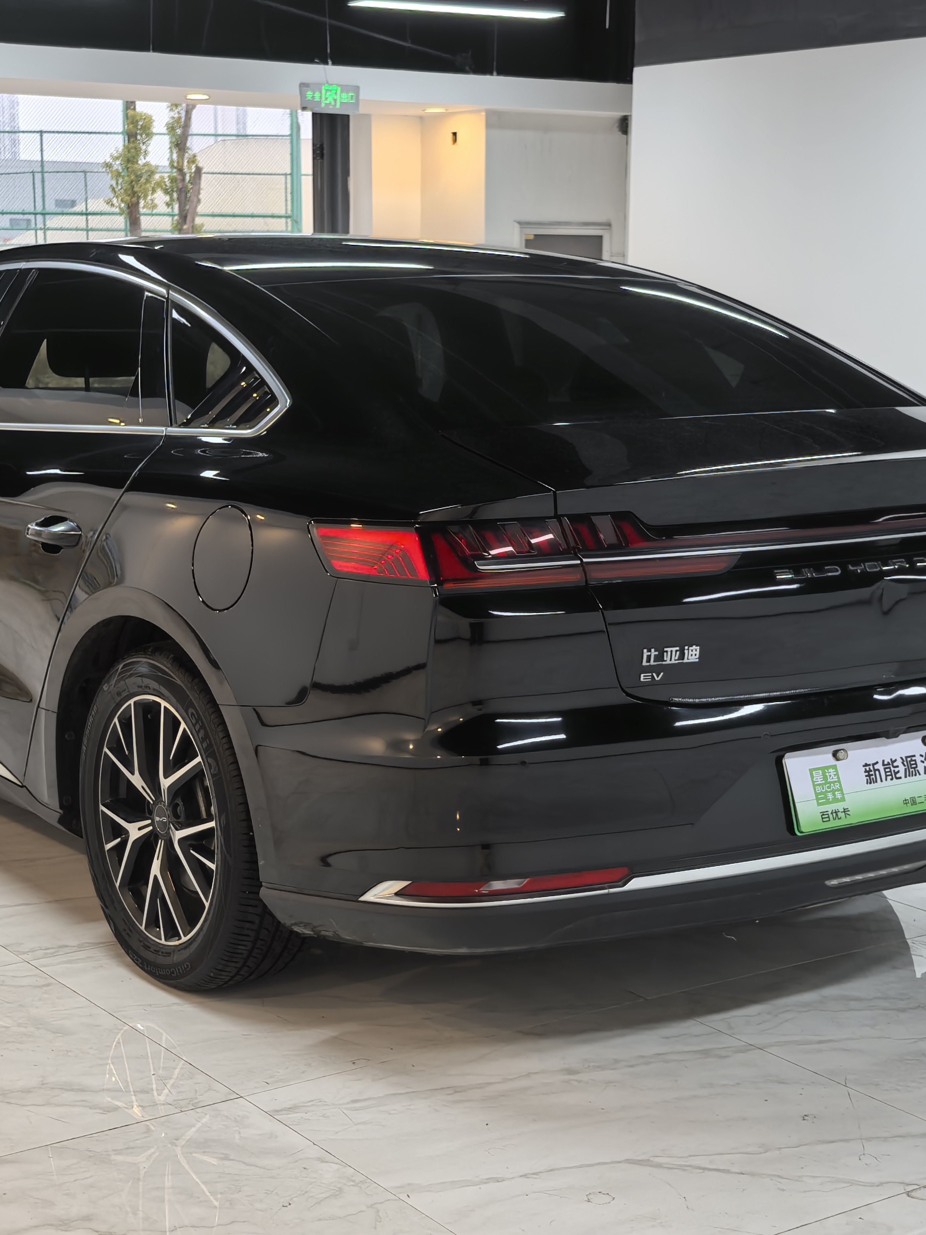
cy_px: 617
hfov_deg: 24.8
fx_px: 2104
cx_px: 415
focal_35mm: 59
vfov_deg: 32.7
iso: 50
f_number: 1.4
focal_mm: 6.98
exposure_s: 1/124
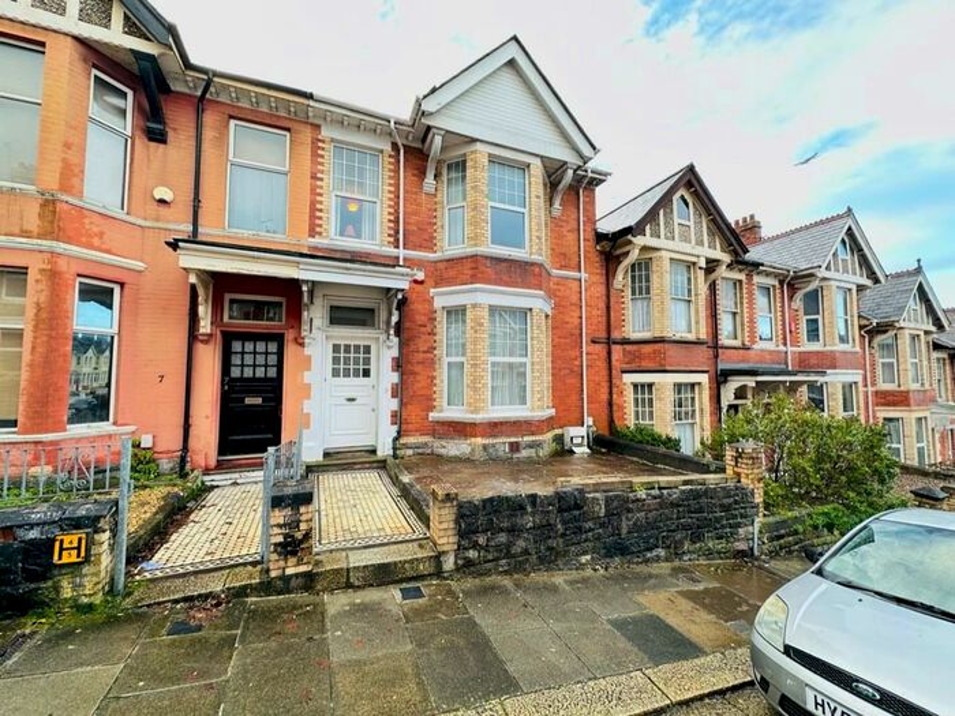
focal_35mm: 14
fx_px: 386
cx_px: 478
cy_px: 358
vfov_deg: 85.7
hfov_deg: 102.1
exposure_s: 1/101
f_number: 2.2
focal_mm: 2.22
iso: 40
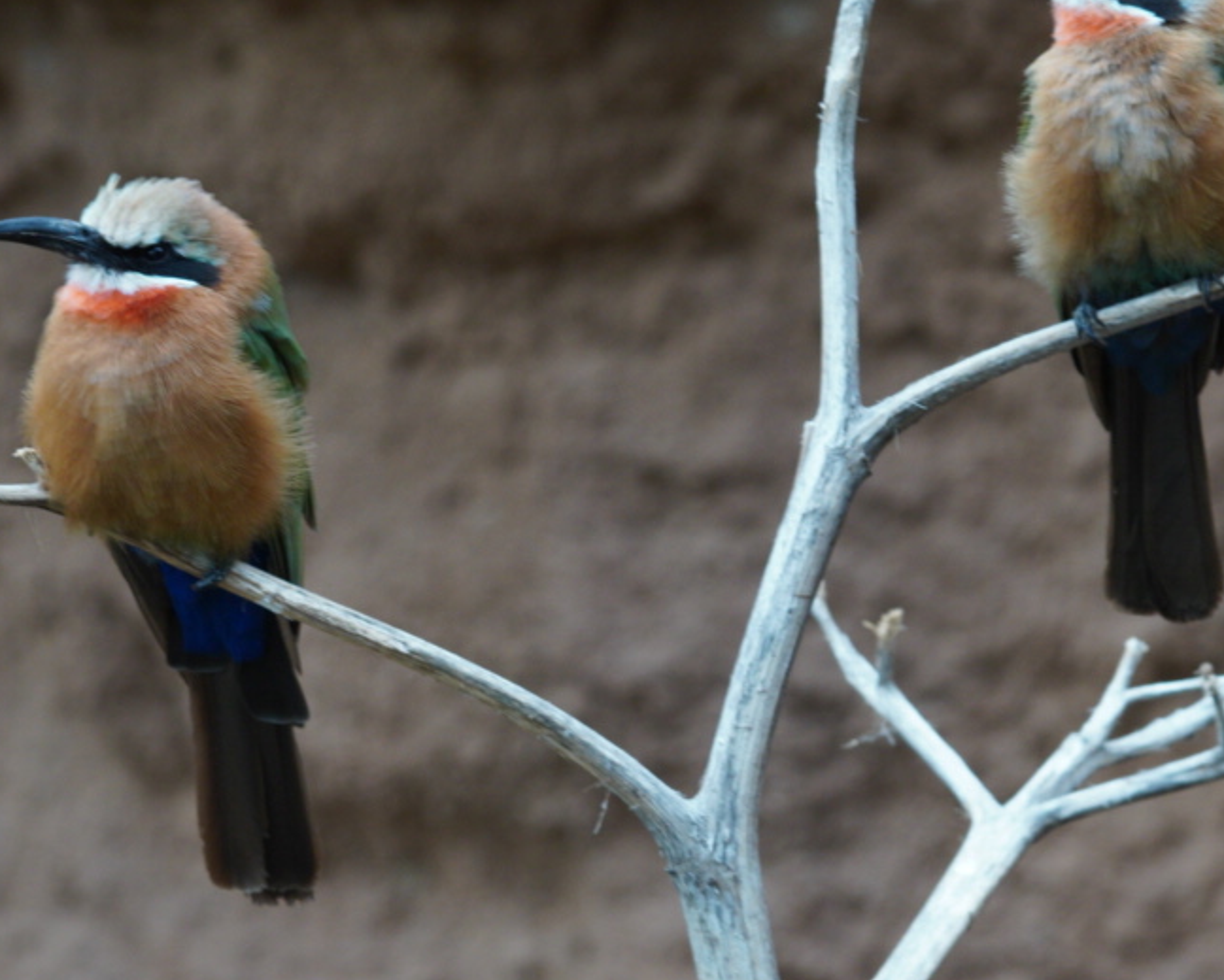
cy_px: 453
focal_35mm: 316
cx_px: 593
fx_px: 11452
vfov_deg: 4.9
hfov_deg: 6.1
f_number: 6.3
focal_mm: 90
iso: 320
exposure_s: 1/60
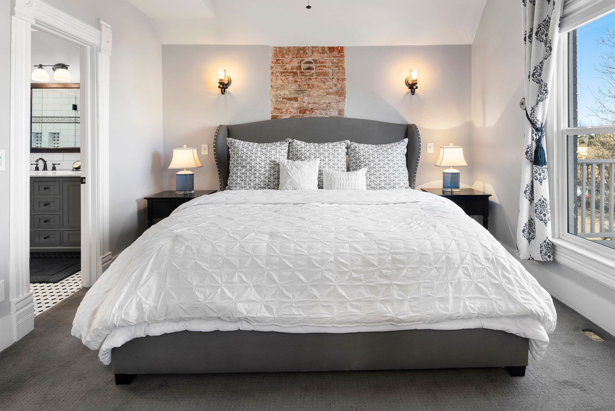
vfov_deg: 63.4
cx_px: 323
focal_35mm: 19
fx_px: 325
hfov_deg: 86.8
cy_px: 146
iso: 640
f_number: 9
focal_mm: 14
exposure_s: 1/2.5
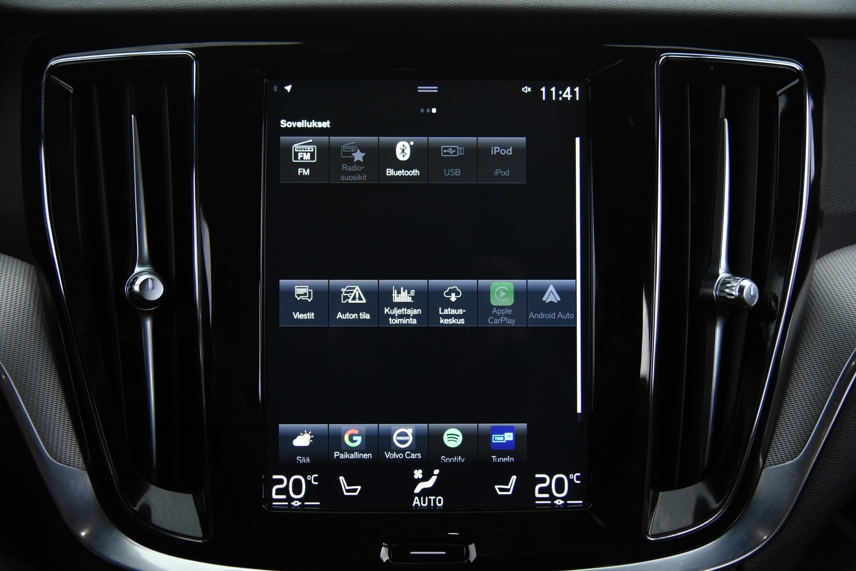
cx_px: 428
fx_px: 904
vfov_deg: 35.1
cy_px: 286
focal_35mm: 38
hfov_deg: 50.7
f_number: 4
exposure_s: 1/40
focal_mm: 38
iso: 4000
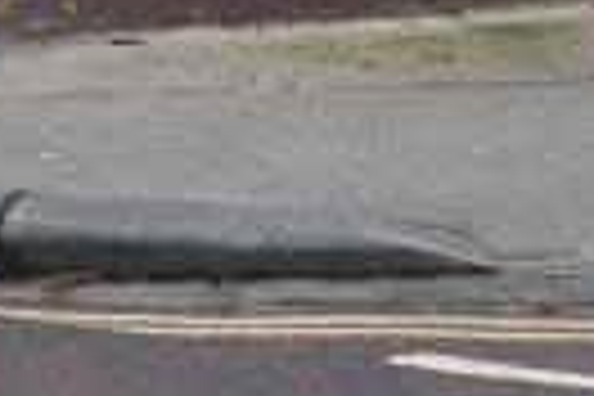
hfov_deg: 6.3
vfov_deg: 4.1
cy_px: -772
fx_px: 5296
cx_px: 868
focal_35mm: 321
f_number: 2.8
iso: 200
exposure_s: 1/150
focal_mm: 35
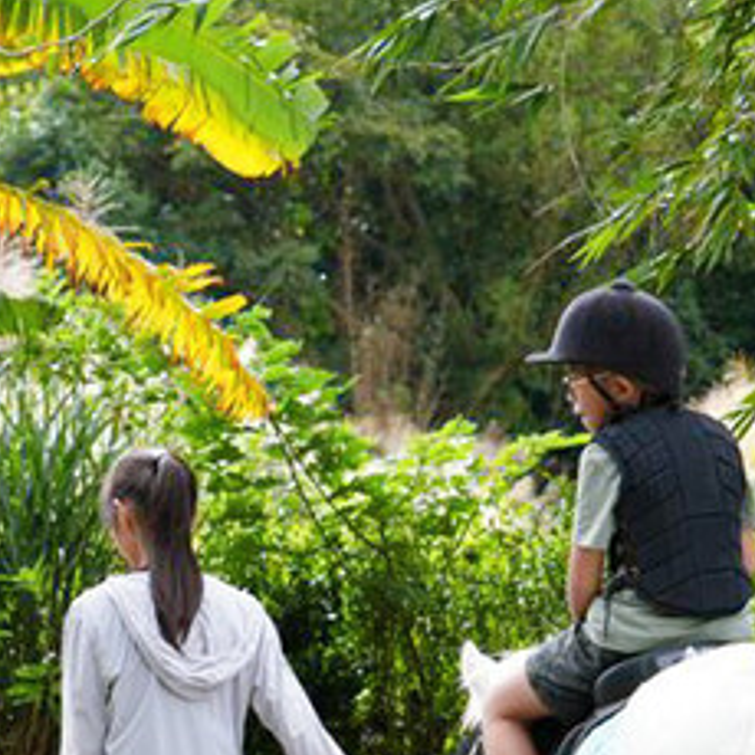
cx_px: 299
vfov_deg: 7.3
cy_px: 643
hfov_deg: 7.3
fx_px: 5898
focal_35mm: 239
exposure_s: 1/160
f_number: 5.6
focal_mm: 76
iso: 160
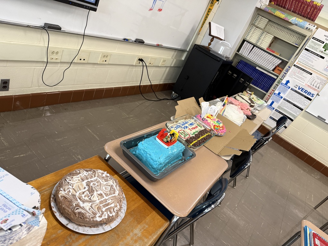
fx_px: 227
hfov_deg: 71.6
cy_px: 123
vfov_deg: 56.8
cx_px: 164
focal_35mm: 24
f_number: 1.78
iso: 320
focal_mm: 6.76
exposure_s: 1/60
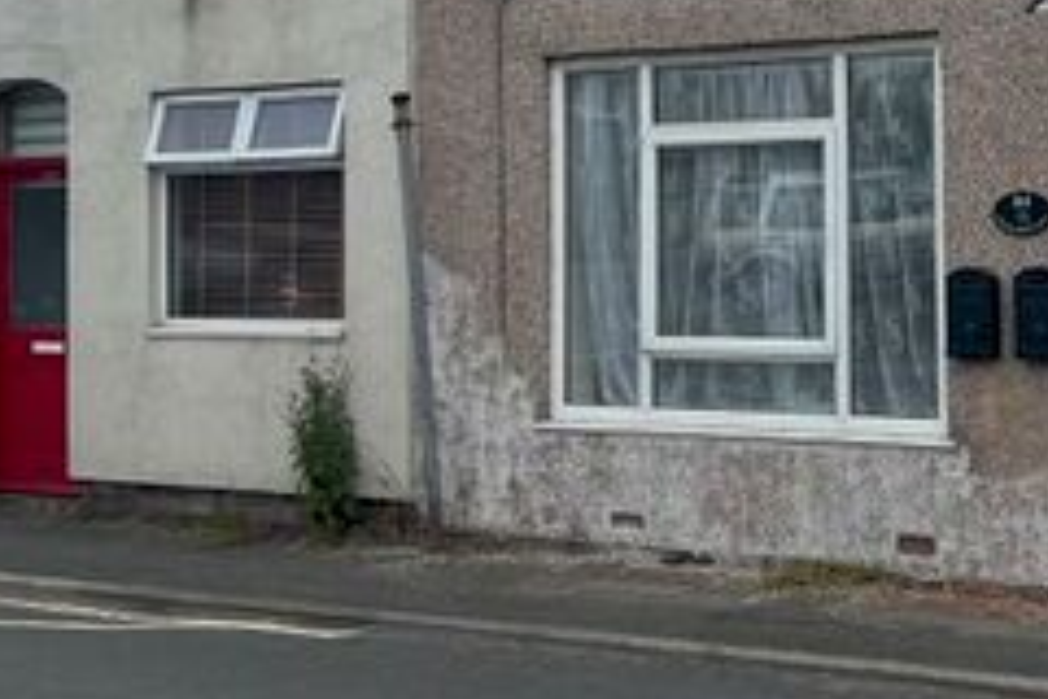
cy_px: 103
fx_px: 2300
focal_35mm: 79
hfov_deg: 25.2
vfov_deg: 17.1
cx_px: 856
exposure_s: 1/4831
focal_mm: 5.7
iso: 50
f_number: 1.5
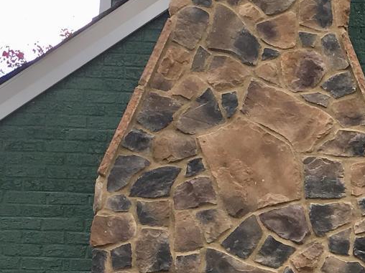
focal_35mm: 117
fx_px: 1234
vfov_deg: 12.5
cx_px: 483
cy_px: 289
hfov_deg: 15.9
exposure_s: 1/447
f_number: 2.2
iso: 25
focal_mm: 4.15
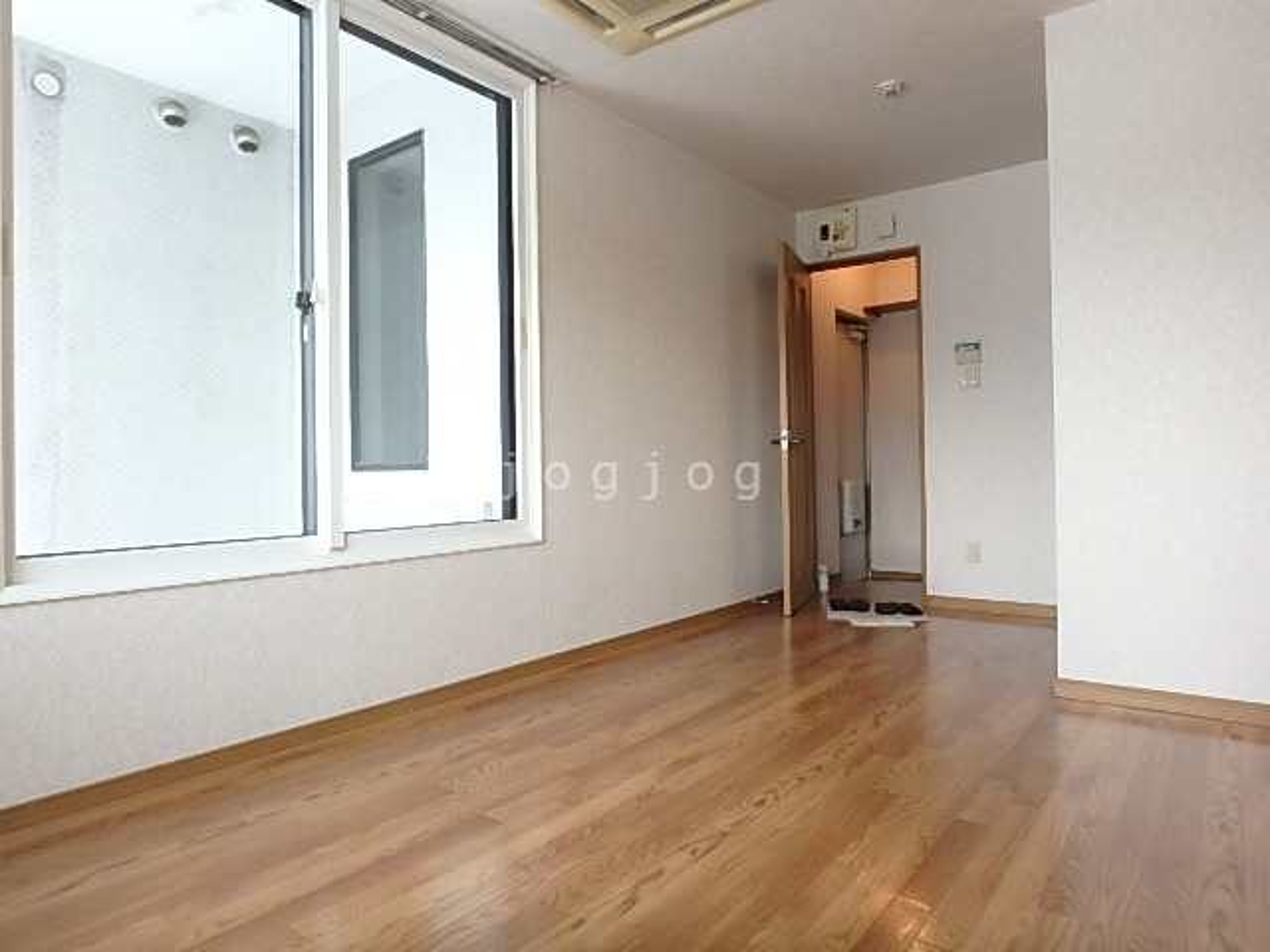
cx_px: 635
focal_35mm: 21
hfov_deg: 79.0
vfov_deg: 63.4
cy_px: 476
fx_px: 770
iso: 200
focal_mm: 3.7
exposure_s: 1/50
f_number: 3.5
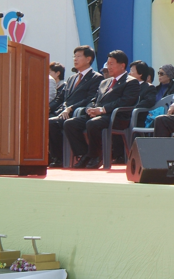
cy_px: 107
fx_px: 1389
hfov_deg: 6.9
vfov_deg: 11.4
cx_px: 386
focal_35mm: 183
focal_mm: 42
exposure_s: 1/125
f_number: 9.5
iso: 400
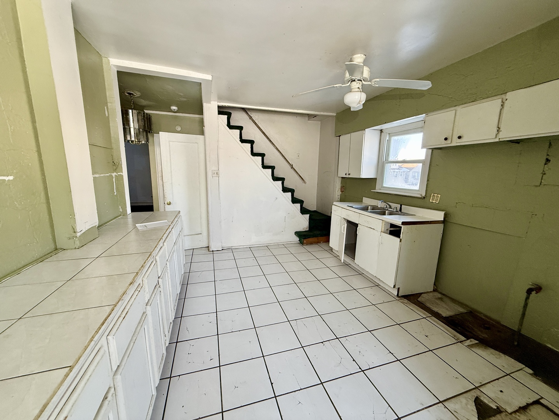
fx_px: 226
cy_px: 210
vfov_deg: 85.7
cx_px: 280
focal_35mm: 14
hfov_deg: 102.1
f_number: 2.2
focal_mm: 2.22
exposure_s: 1/100
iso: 200
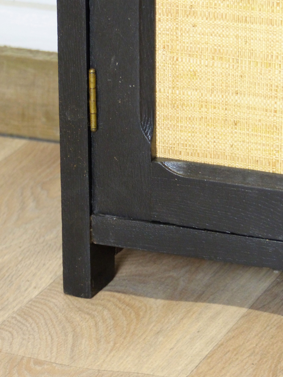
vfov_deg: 10.1
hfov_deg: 7.6
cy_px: 181
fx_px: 2125
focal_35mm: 195
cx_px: 136
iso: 400
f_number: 2.8
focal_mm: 30.1
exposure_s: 1/25
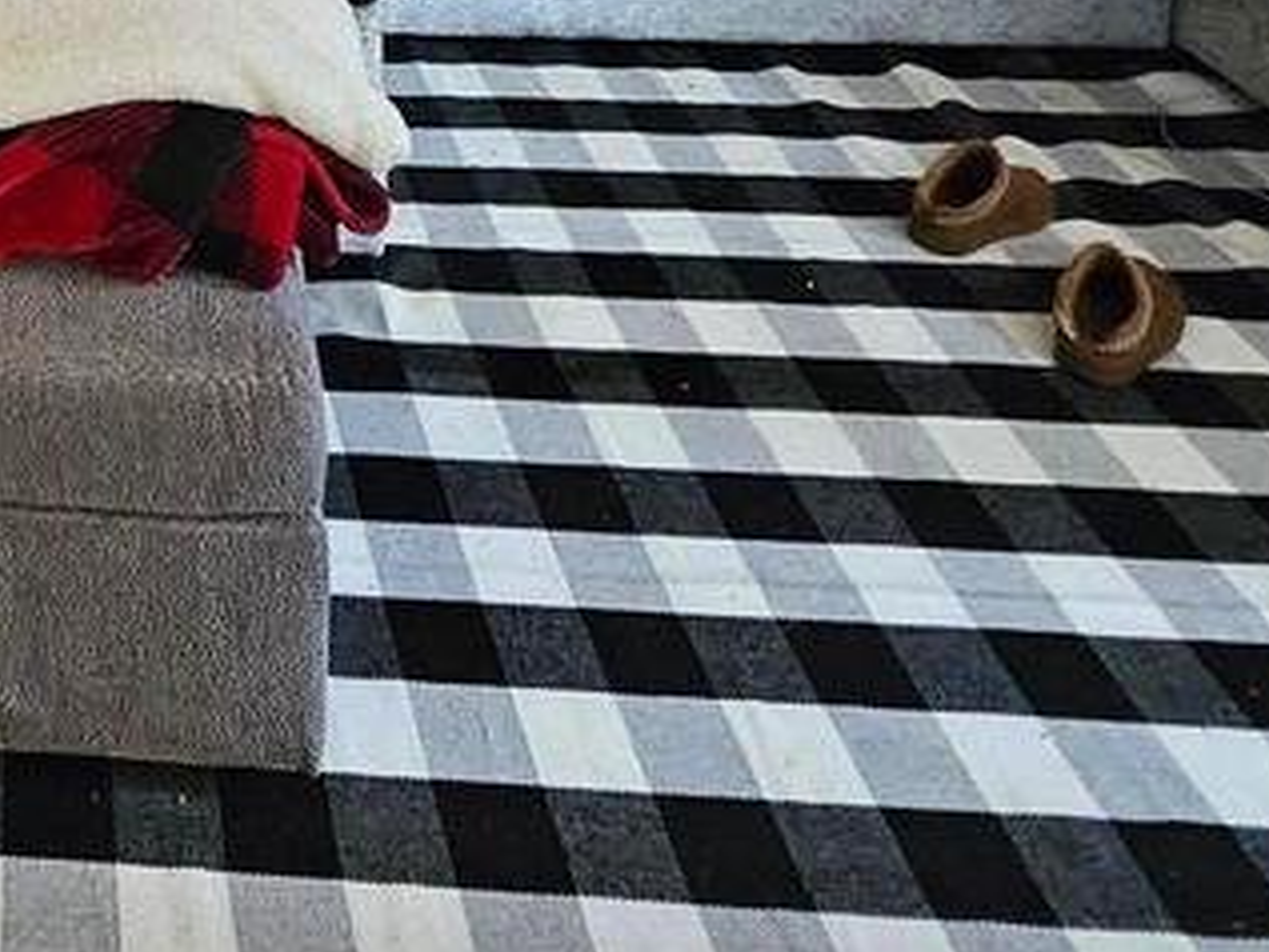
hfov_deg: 38.2
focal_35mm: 42
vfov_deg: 24.8
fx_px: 1540
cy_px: -536
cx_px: -80
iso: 800
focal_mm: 1.74
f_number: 2.2
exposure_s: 1/24
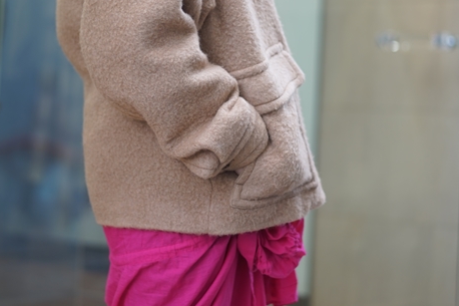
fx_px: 1223
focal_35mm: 96
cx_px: 203
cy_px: 68
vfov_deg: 14.2
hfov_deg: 21.2
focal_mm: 55
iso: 100
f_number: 1.8
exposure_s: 1/60
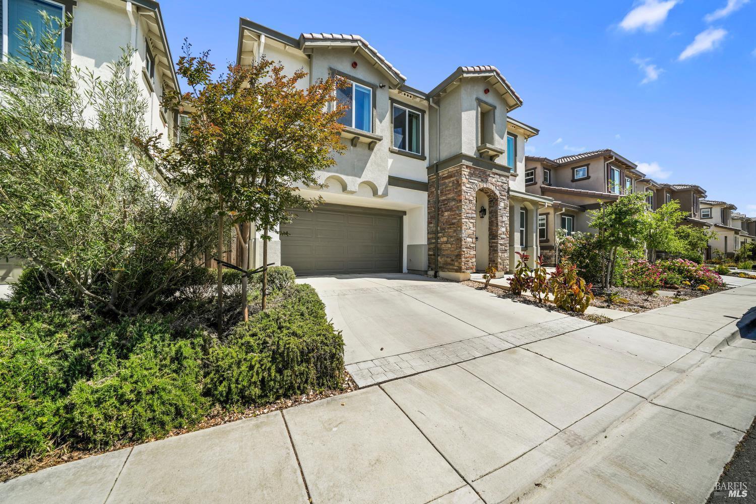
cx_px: 378
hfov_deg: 112.6
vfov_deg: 90.0
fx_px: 252
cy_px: 252
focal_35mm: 12
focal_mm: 12
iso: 100
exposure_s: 1/60
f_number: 8
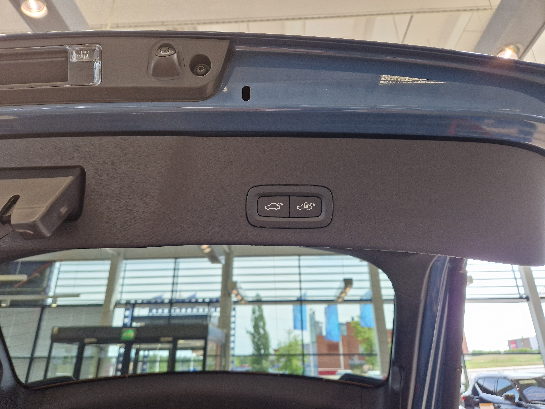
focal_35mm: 23
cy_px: 204
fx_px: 362
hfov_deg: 73.9
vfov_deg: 58.9
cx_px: 272
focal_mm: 5.4
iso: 200
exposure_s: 1/180
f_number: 1.8
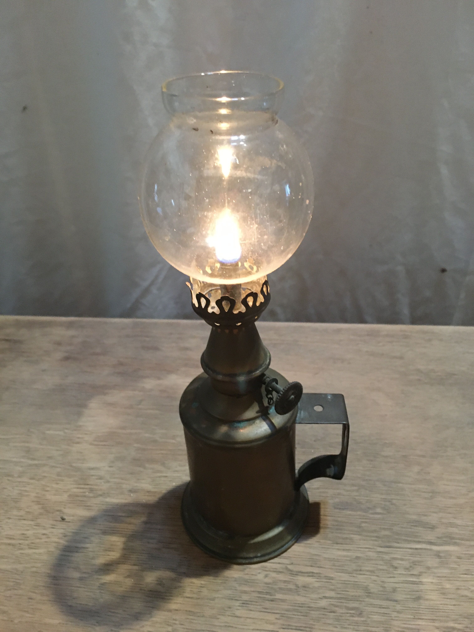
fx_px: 529
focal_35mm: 29
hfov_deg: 48.2
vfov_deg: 61.7
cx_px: 237
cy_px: 316
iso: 500
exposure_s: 1/17
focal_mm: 4.15
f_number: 2.2
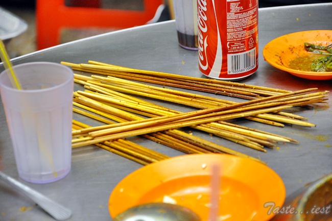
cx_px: 166
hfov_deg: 13.1
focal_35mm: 158
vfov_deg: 8.7
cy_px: 110
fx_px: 1451
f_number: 5.6
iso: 1250
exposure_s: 1/80
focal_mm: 105
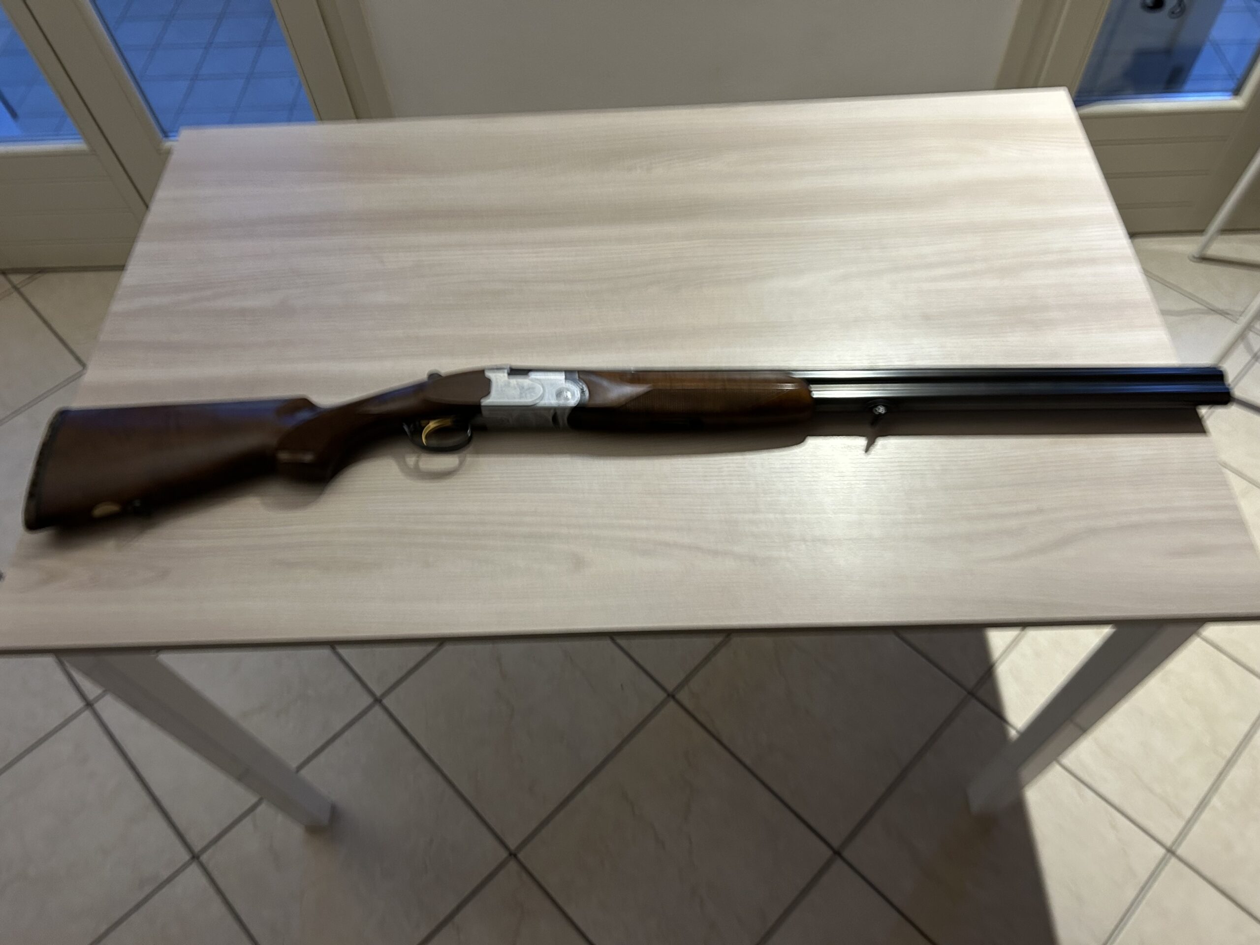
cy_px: 472
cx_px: 630
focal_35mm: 26
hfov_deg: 67.3
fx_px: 946
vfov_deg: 53.1
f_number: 1.5
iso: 160
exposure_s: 1/50
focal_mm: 5.7
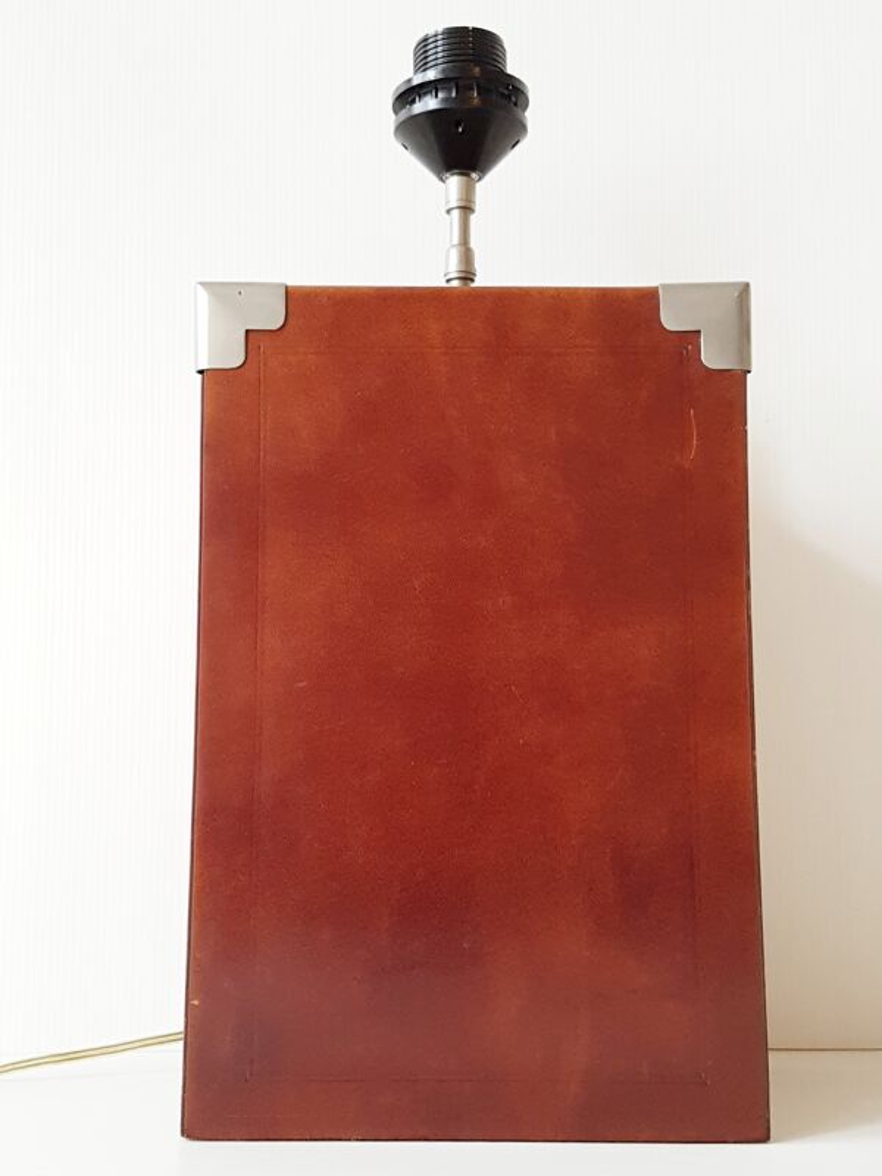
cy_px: 588
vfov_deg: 67.3
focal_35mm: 26
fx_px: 883
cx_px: 441
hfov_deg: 53.1
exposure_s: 1/50
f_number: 1.7
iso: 160
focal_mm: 4.2
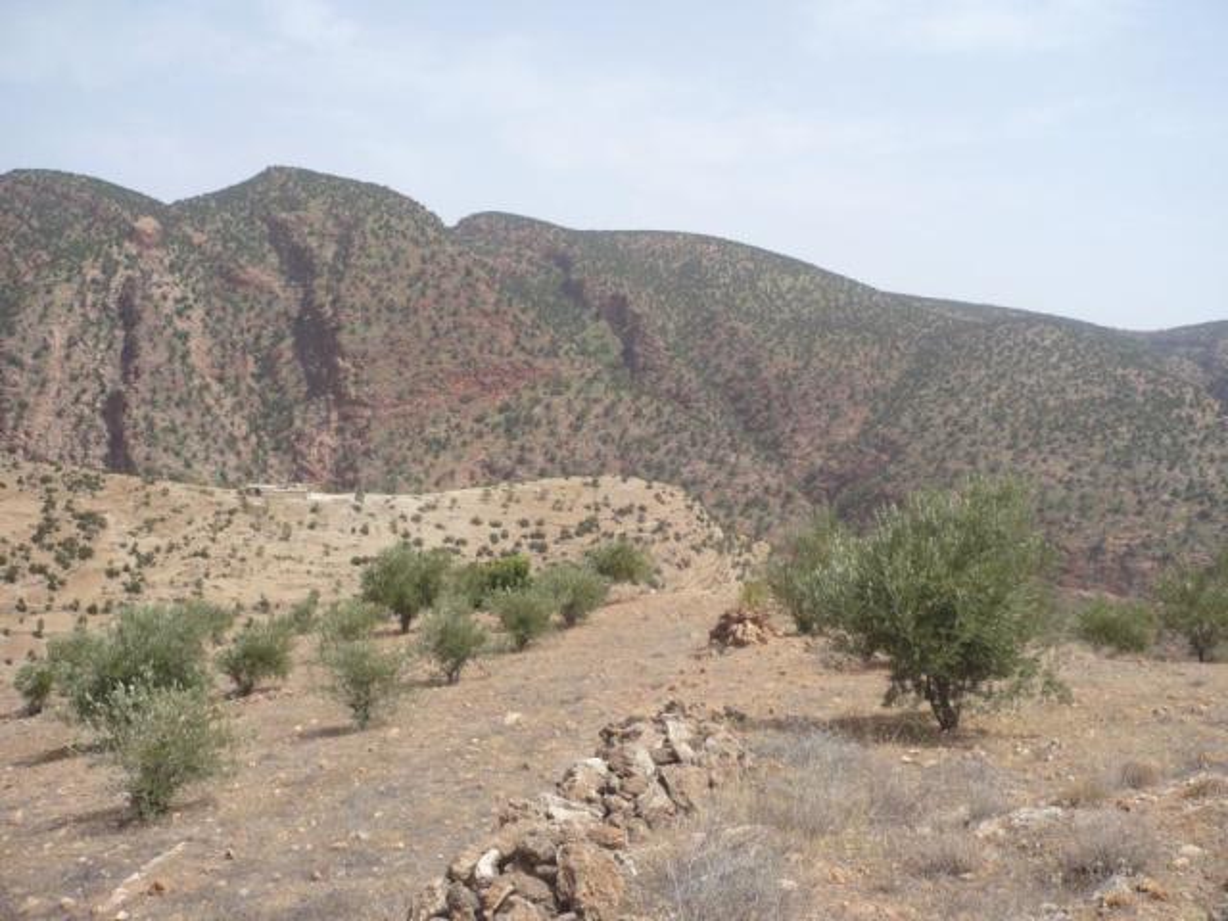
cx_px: 614
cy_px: 460
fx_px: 1242
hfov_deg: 52.6
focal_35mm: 35
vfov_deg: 40.7
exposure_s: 1/200
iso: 100
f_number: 8
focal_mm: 5.8
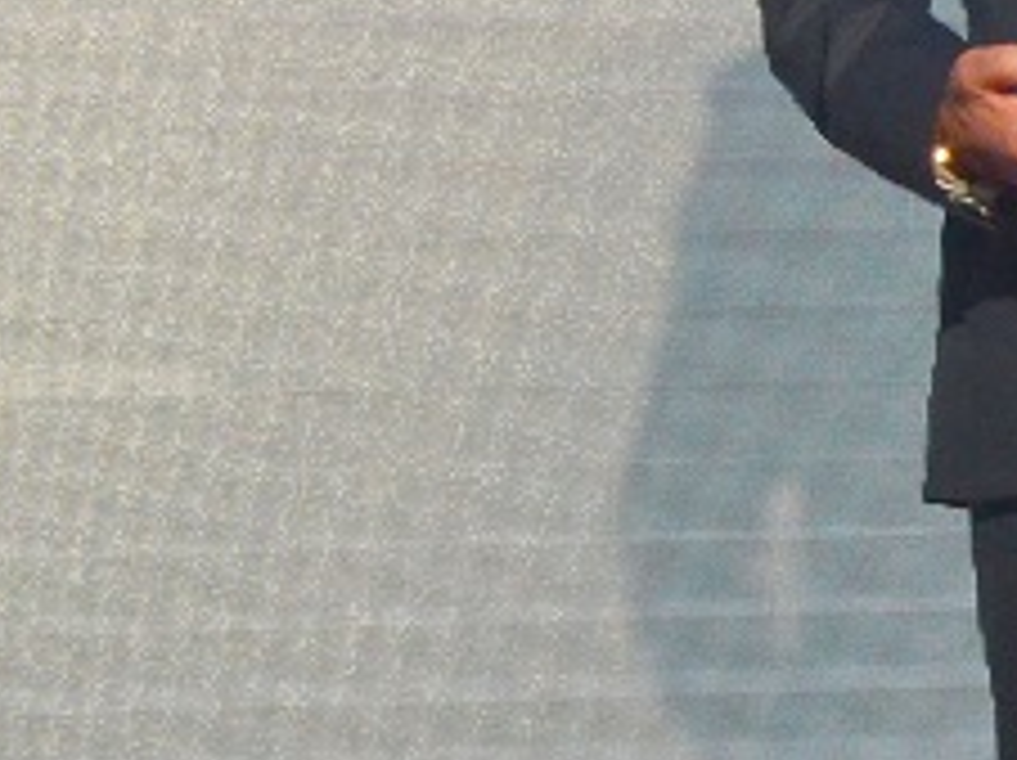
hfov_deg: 7.3
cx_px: 1467
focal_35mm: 268
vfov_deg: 5.5
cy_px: 207
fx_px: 7865
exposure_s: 1/250
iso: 3200
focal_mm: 42
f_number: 8
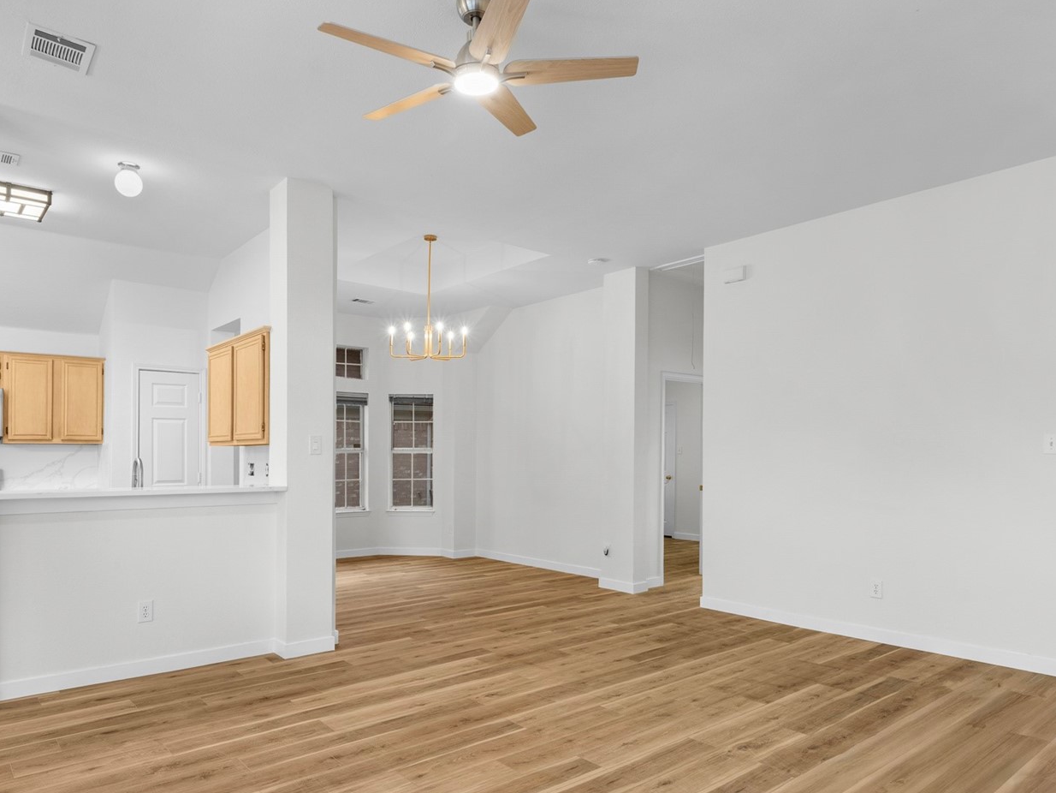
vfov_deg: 60.8
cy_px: 461
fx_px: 671
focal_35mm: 22
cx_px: 497
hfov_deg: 76.3
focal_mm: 13
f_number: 9
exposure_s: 1.6
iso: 250
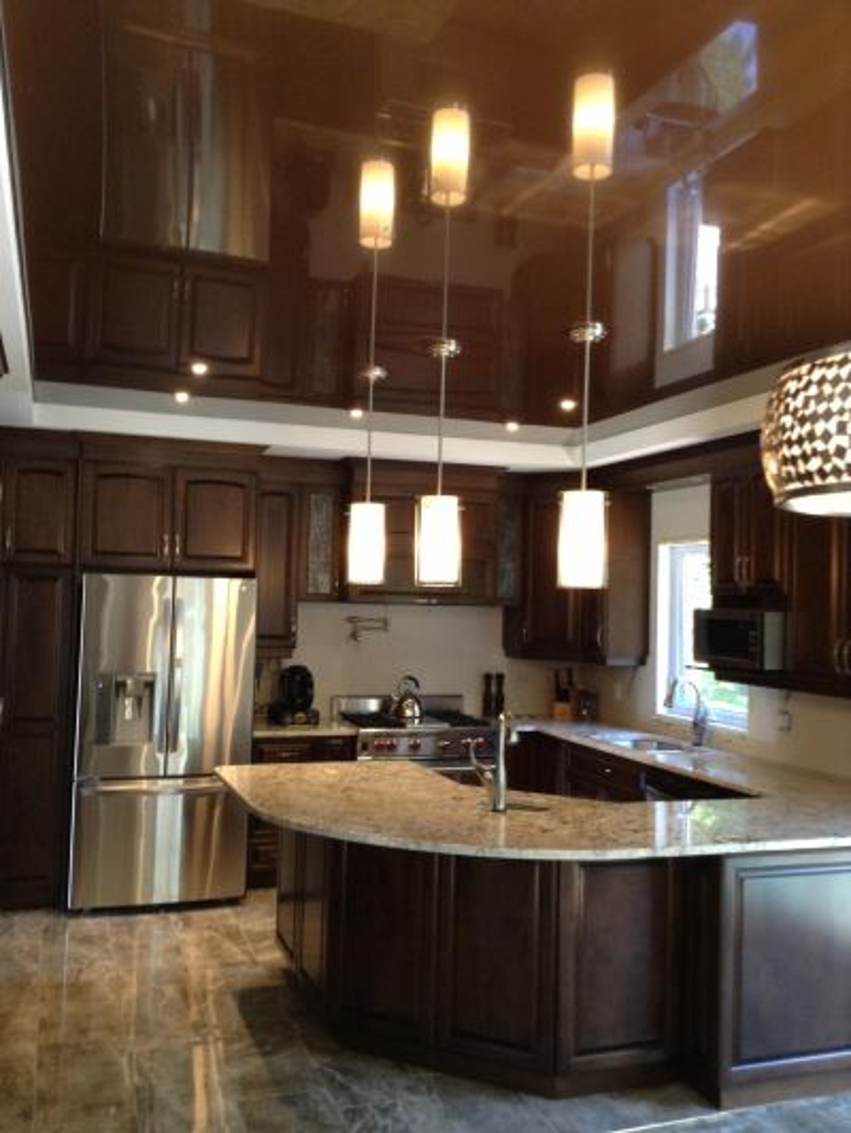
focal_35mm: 29
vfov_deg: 61.6
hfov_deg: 48.2
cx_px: 426
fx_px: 950
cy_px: 566
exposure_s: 1/30
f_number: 2.2
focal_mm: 4.15
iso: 100
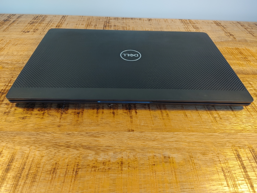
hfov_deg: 67.3
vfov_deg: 53.1
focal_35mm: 26
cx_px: 128
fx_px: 193
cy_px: 96
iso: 200
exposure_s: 1/100
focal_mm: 4.81
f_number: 1.8
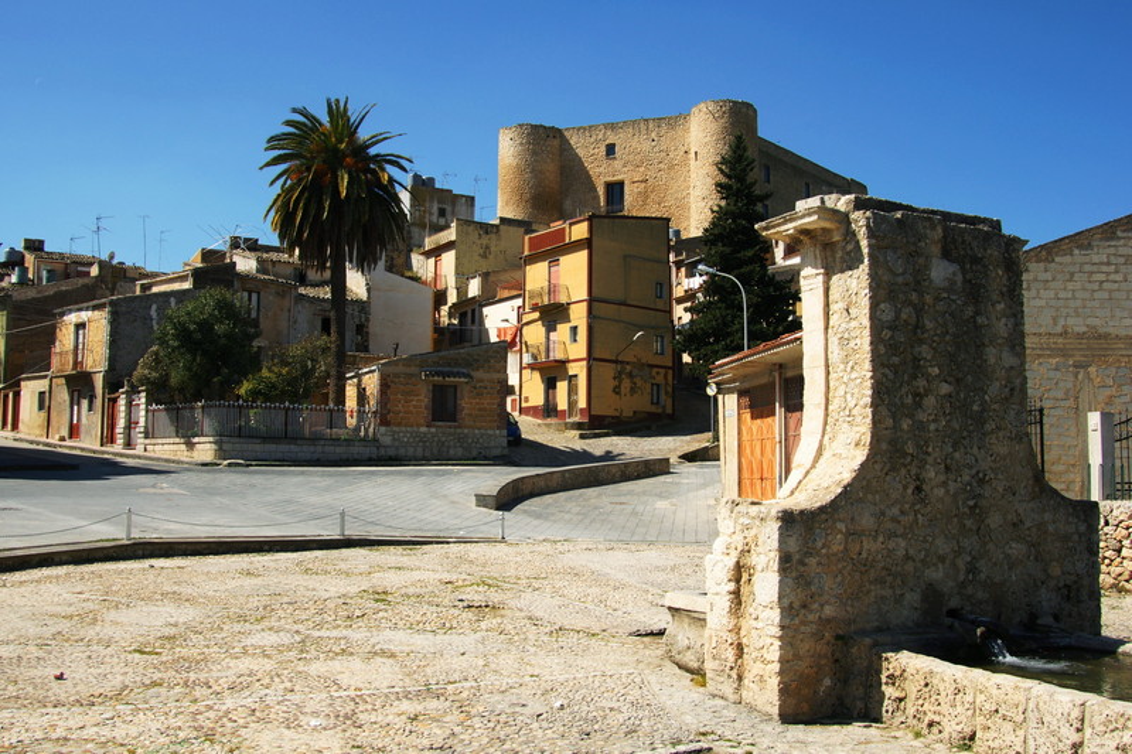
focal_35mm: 33
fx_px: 1037
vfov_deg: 40.0
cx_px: 566
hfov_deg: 57.2
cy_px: 377
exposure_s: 1/125
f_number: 11
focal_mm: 22
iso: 125
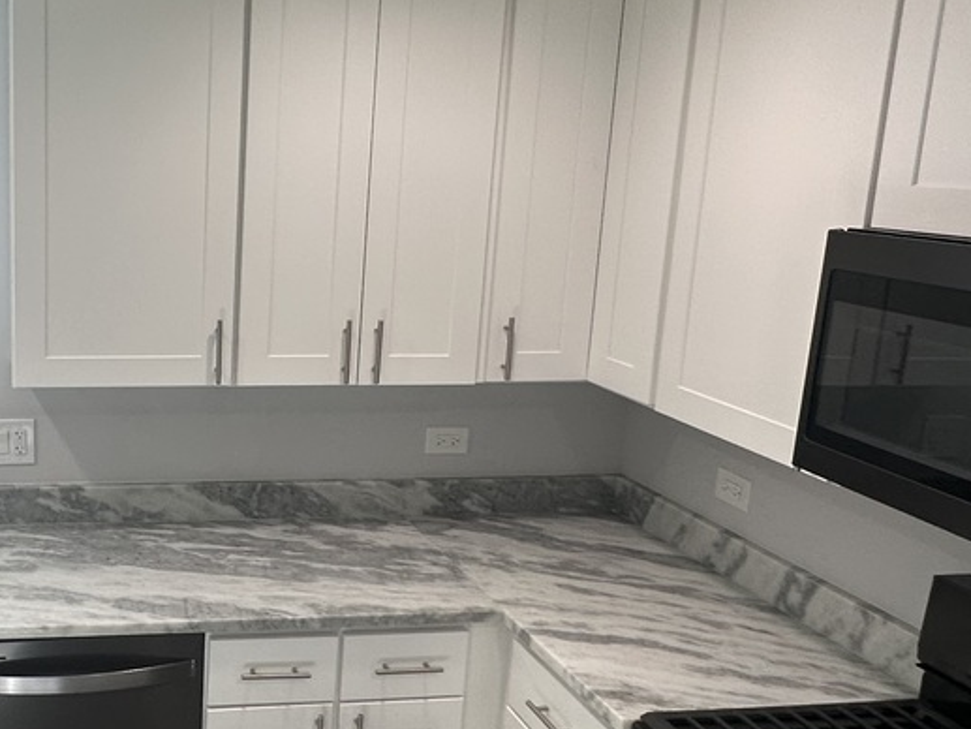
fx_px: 1094
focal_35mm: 39
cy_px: 366
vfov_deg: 36.8
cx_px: 130
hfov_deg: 44.3
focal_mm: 2.22
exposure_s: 1/120
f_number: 2.2
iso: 64
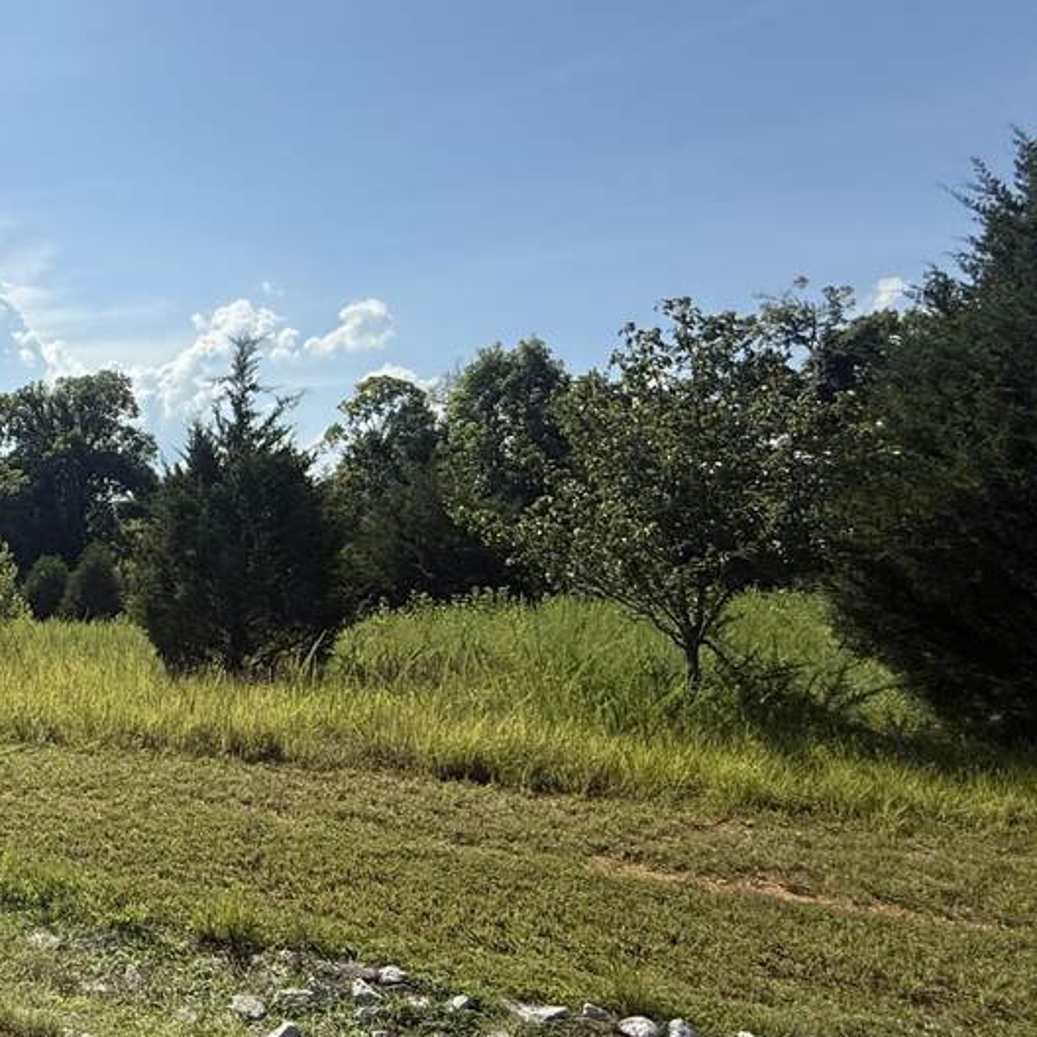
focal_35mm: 30
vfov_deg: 54.0
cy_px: 548
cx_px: -71
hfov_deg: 43.5
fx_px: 1017
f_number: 2.2
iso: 50
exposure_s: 1/4149
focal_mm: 2.22
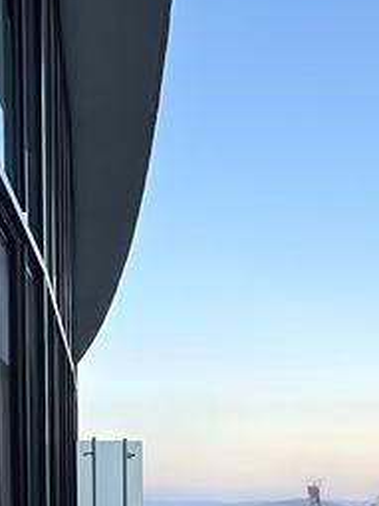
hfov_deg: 22.2
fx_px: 964
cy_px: 556
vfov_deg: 27.0
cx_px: 147
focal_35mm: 66
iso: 40
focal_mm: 2.22
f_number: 2.2
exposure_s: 1/238
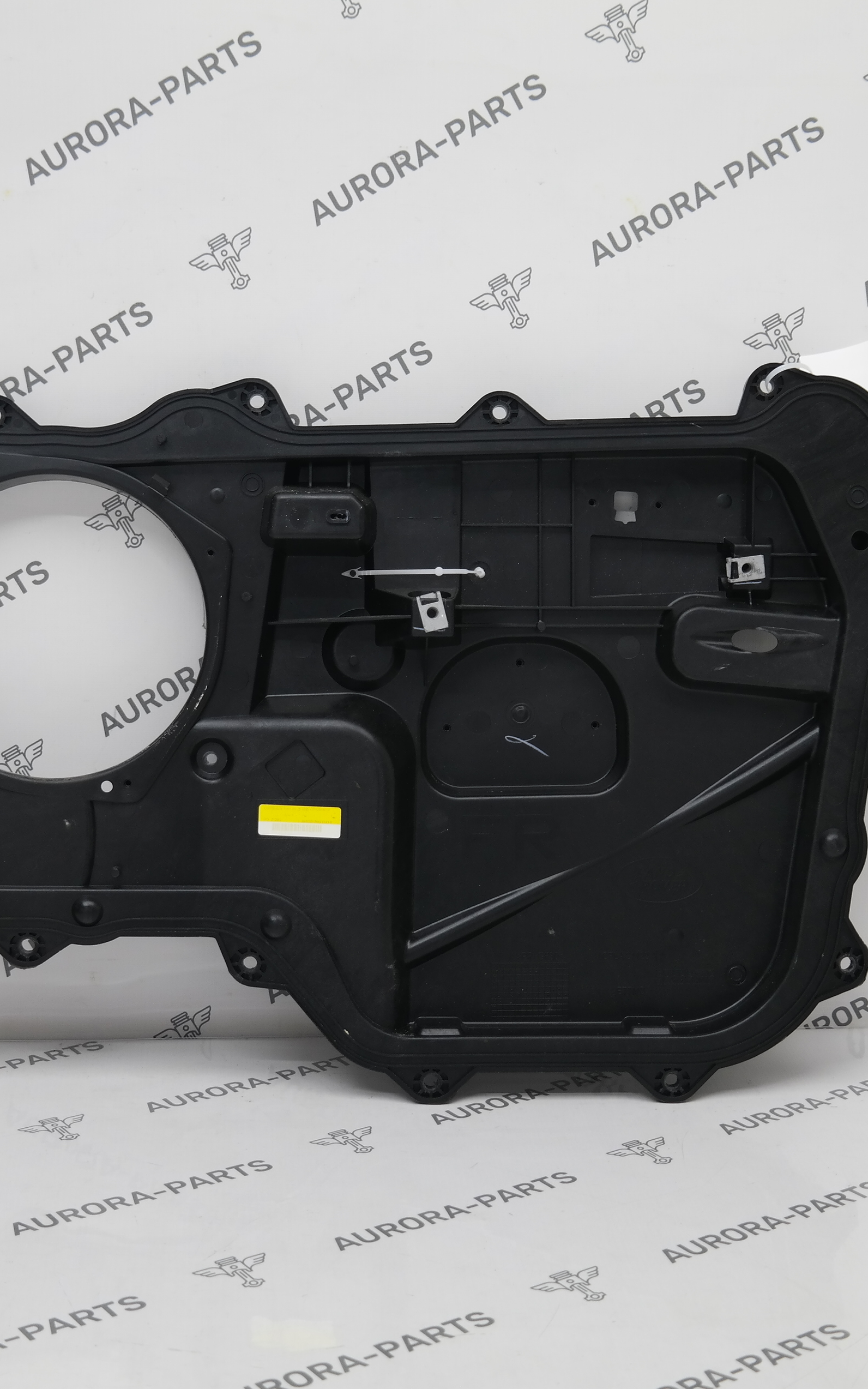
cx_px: 390
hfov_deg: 23.1
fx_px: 2119
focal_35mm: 56
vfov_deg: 36.3
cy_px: 684
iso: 200
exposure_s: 1/60
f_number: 4
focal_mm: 24
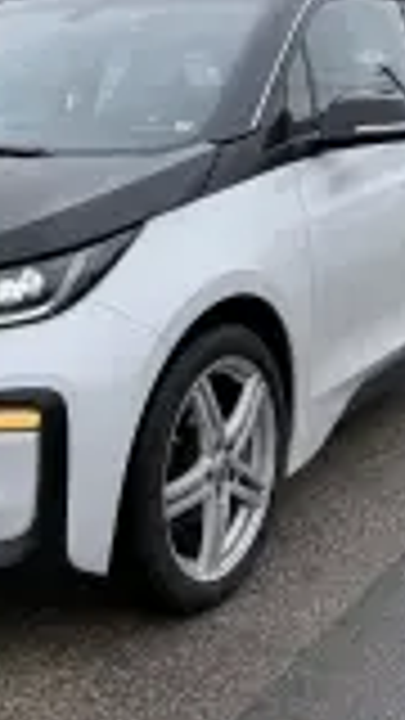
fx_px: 1126
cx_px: 40
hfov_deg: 20.0
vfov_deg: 35.3
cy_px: 279
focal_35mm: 59
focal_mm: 6.76
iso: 80
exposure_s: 1/1075
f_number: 1.78
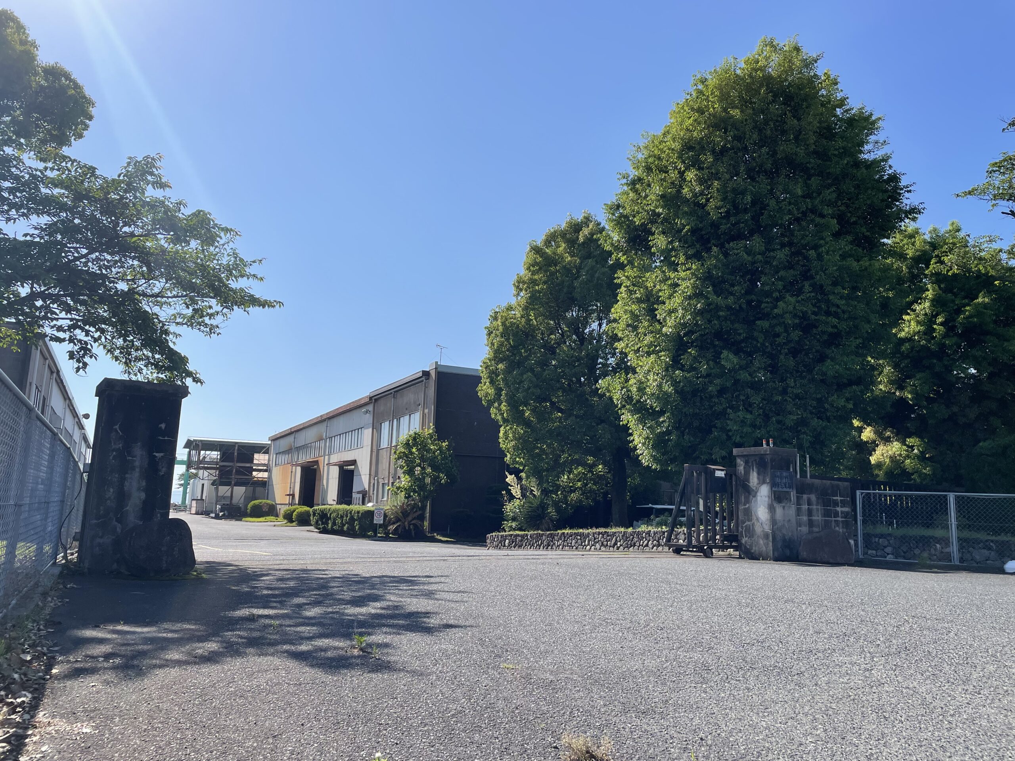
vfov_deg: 53.1
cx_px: 508
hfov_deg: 67.3
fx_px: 762
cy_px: 380
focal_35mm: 26
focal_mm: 4.2
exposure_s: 1/5291
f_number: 1.6
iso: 32
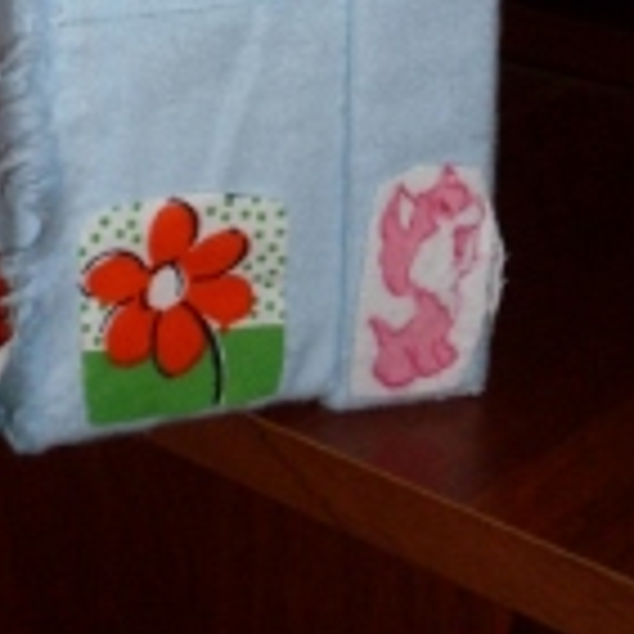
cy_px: -279
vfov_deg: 15.2
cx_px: 31
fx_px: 2217
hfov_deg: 16.0
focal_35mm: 107
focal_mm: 6.3
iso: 100
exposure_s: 1/45
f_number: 2.8
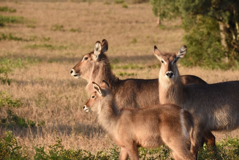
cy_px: 80
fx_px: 1859
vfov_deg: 4.9
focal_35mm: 280
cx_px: 120
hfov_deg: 7.4
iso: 2000
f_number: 11
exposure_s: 1/1250
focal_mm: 280
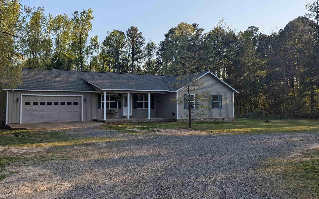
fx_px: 304
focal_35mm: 35
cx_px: 131
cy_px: 92
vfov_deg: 36.3
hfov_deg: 55.0
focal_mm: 6.81
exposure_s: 1/960
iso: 47
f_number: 1.85
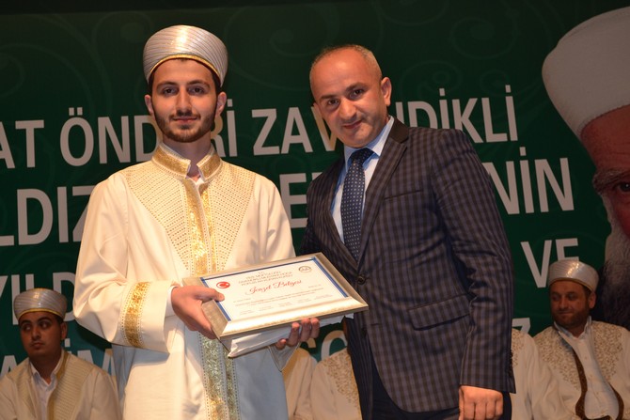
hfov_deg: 30.5
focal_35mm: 66
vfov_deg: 20.6
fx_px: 1155
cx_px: 315
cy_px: 210
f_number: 5.3
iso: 500
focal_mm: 44
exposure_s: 1/60
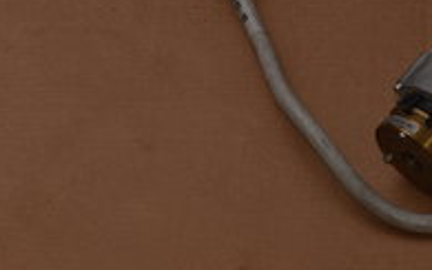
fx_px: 2591
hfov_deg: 9.5
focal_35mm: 220
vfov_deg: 6.0
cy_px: -19
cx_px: 363
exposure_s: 1/60
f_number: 18
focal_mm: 105
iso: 100
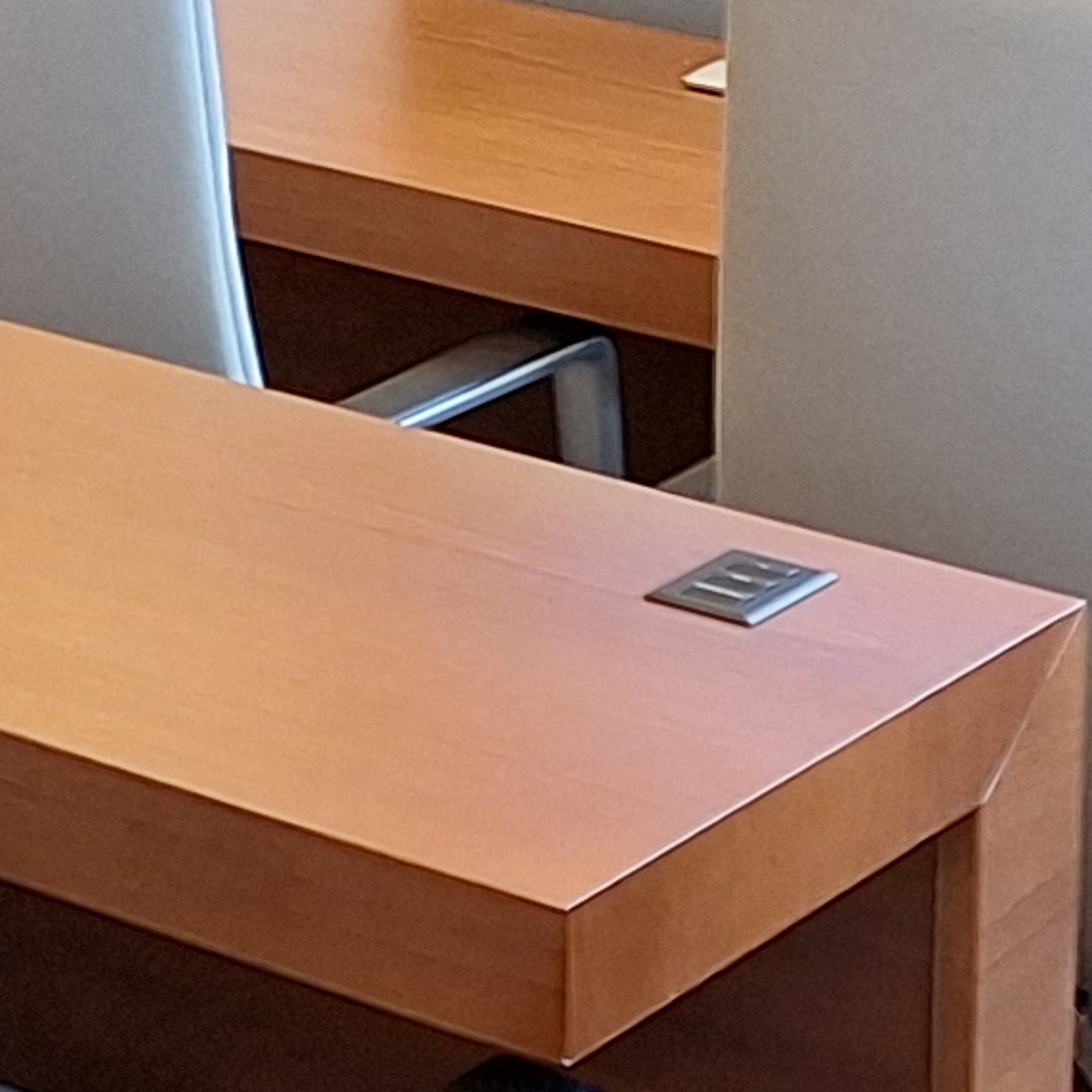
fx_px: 5175
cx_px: -1590
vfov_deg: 11.2
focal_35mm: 145
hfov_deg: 10.3
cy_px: -905
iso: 80
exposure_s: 1/50
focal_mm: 5.54
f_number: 1.8
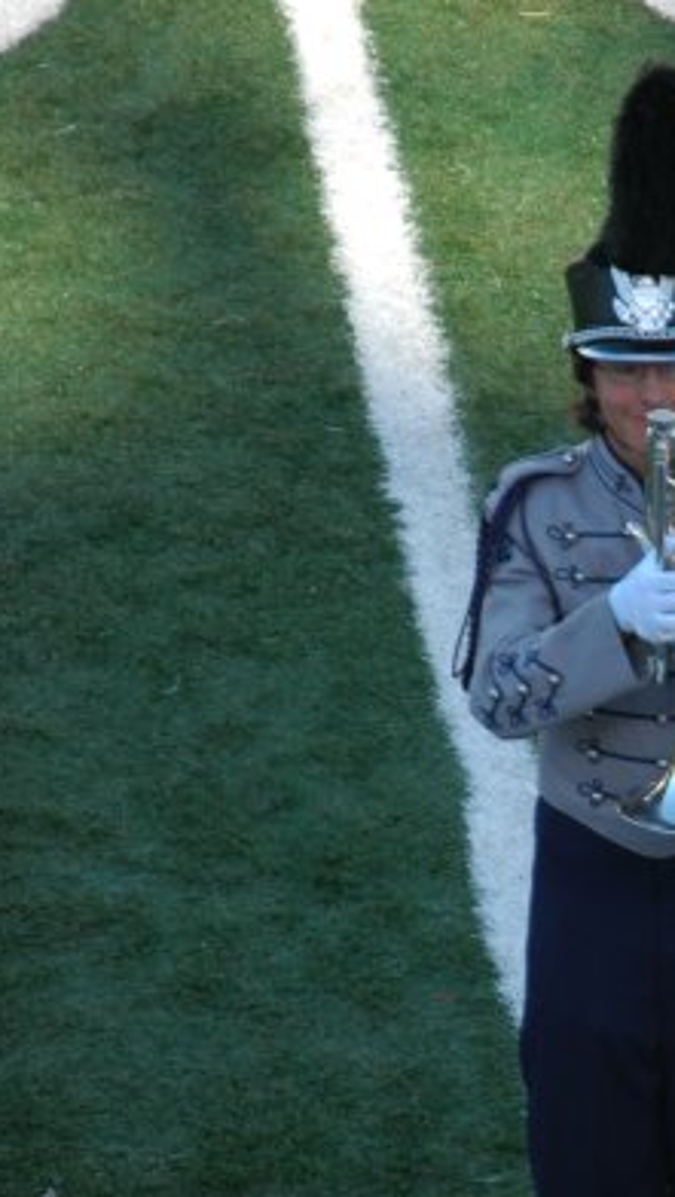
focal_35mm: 961
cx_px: 591
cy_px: 696
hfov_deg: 1.3
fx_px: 30526
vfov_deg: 2.2
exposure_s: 1/200
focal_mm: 400
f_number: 5.6
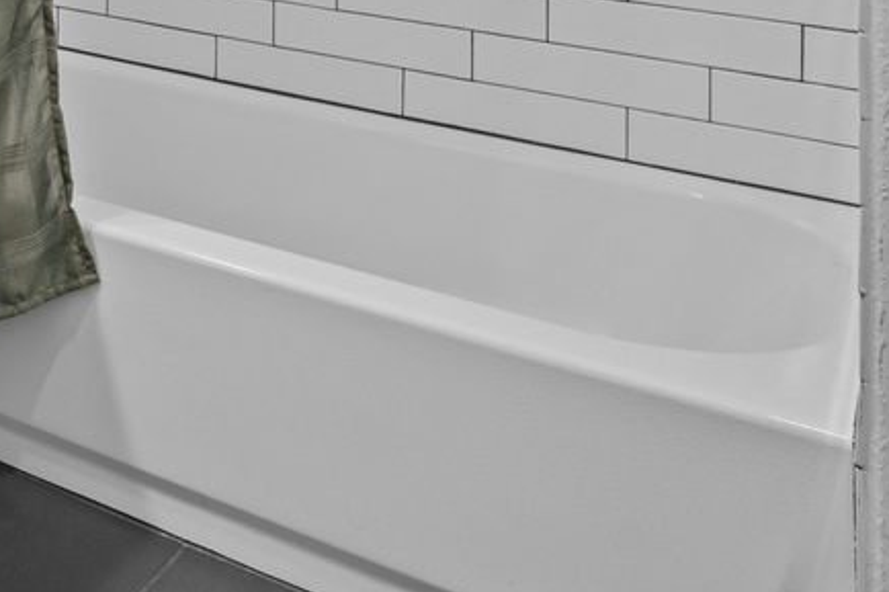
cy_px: -281
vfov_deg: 20.7
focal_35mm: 56
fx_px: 1392
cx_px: -260
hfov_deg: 29.0
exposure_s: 1
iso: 160
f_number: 8
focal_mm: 15.1
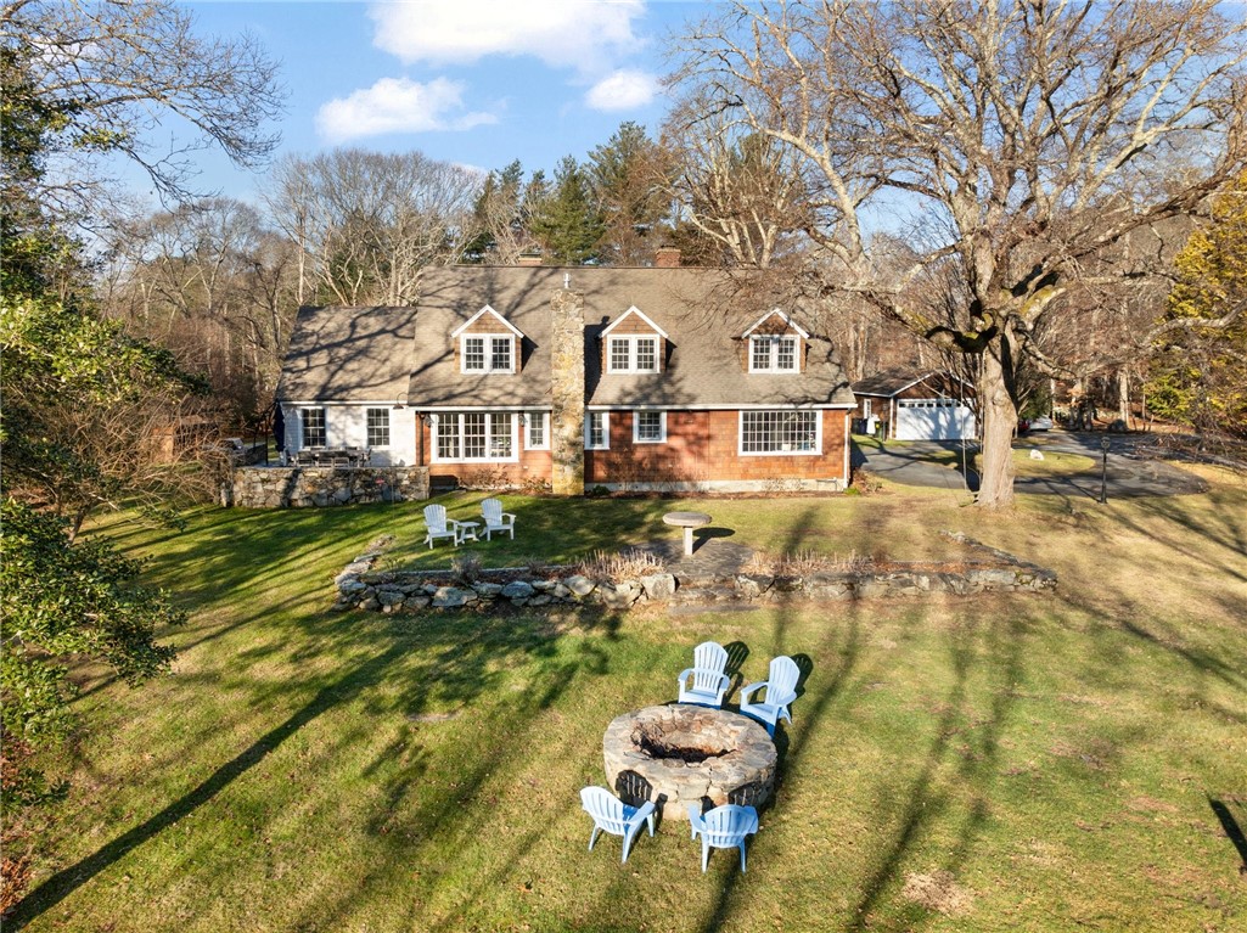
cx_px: 624
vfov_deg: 56.7
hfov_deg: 71.6
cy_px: 466
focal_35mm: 24
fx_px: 864
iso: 100
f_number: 2.8
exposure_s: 1/800
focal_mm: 12.29
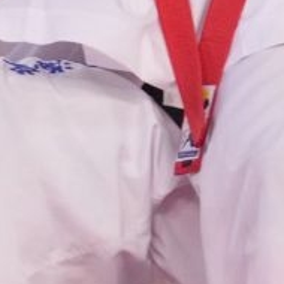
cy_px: -245
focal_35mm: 1990
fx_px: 18471
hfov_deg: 0.9
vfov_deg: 0.9
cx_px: 507
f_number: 2.8
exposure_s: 1/1000
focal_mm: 165
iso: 2000
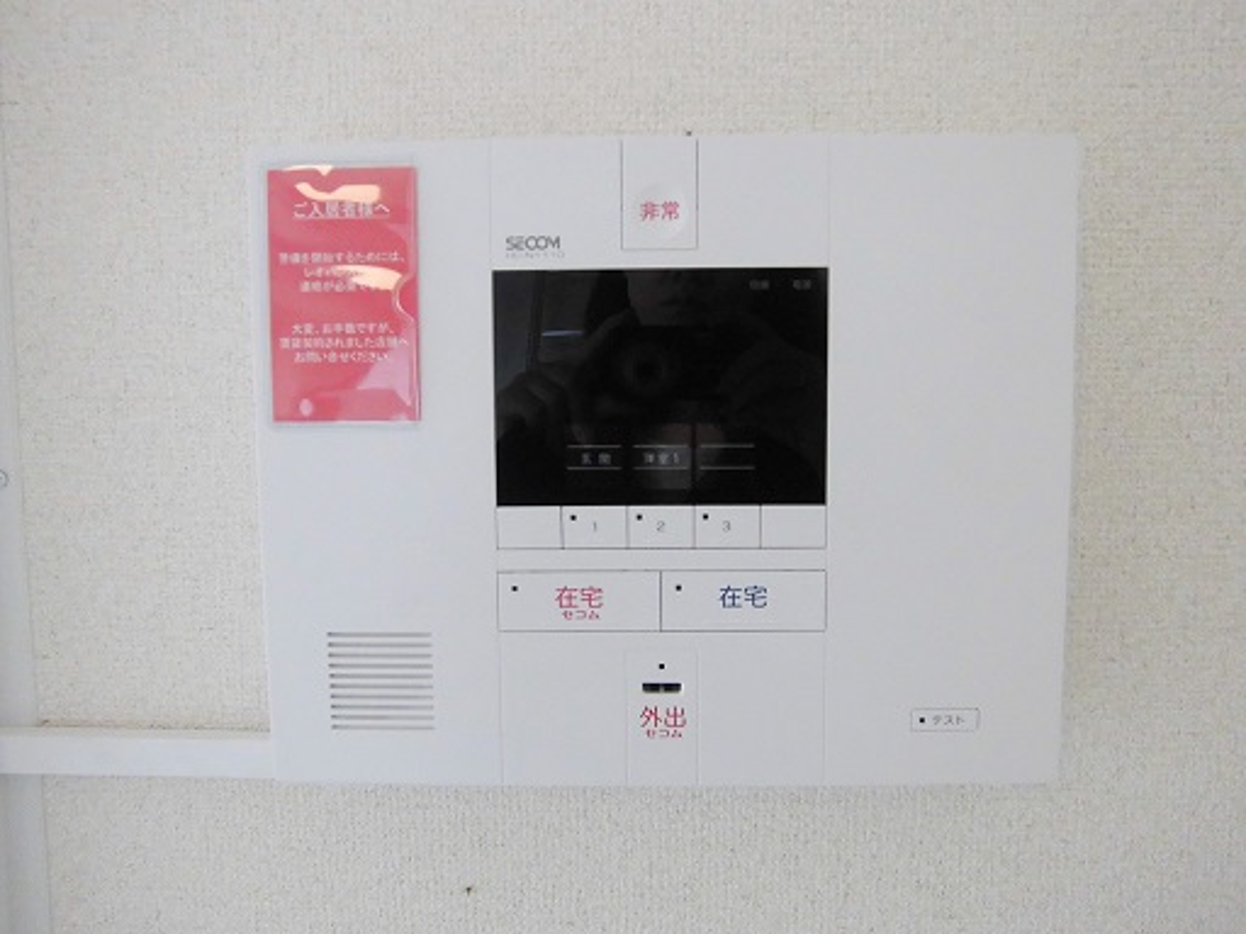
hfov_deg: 67.3
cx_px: 623
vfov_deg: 53.1
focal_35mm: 26
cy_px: 467
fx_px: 936
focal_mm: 4.7
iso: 200
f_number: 2.8
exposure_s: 1/60
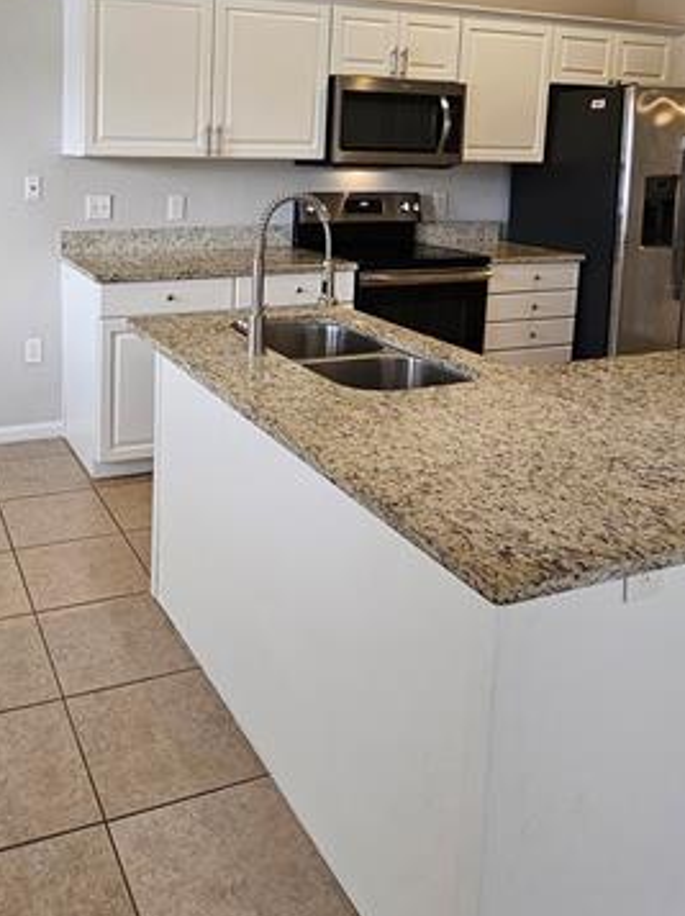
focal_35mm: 28
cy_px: 259
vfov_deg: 60.9
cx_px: 151
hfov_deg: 47.4
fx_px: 740
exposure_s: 1/60
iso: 125
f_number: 2.2
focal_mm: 2.2
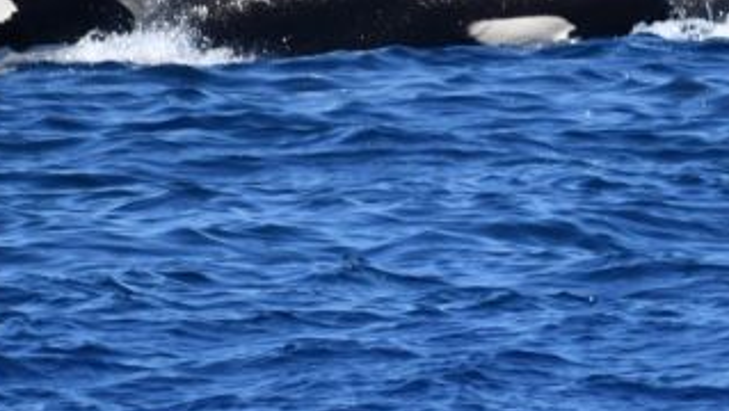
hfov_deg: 1.4
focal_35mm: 1575
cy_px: -88
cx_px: 334
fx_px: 30468
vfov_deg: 0.8
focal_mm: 600
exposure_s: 1/8000
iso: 1400
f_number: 6.3
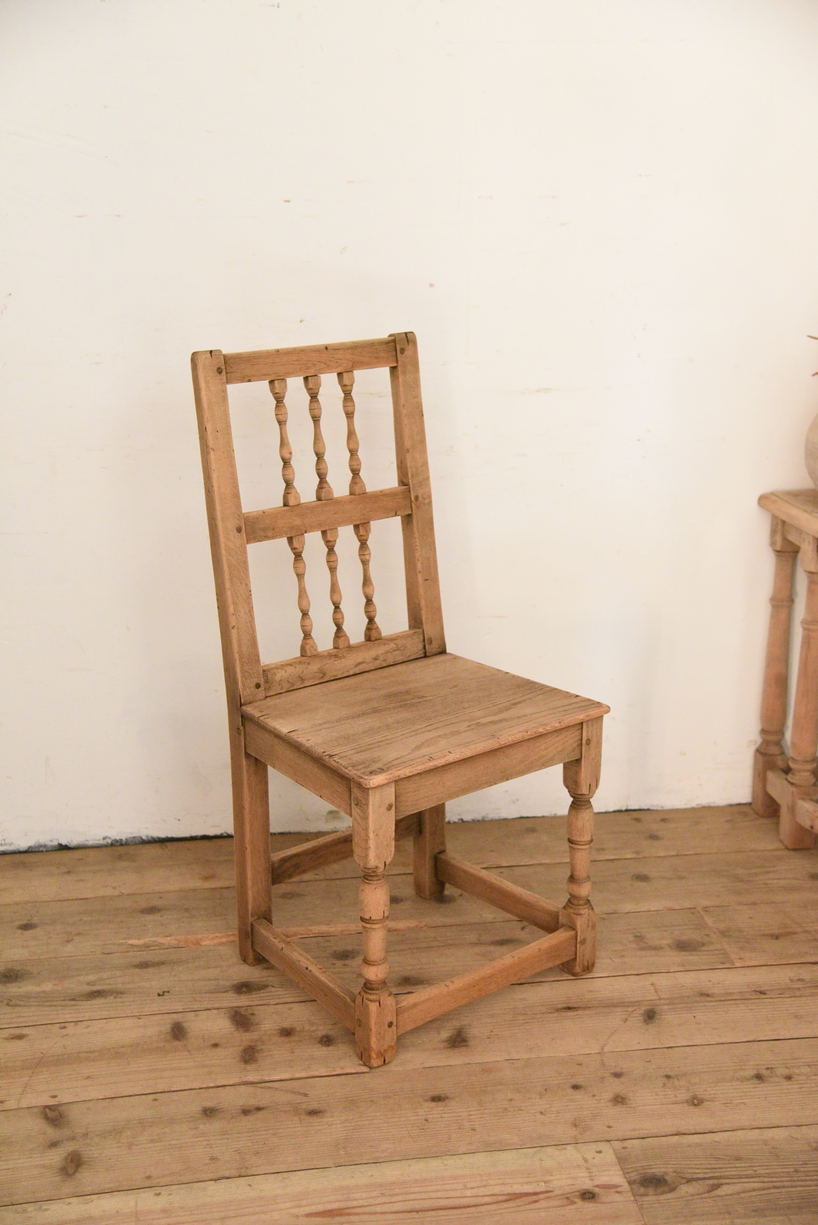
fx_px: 1566
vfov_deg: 42.7
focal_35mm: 46
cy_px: 612
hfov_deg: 29.3
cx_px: 409
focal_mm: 46
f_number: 4
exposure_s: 1/50
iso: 8000
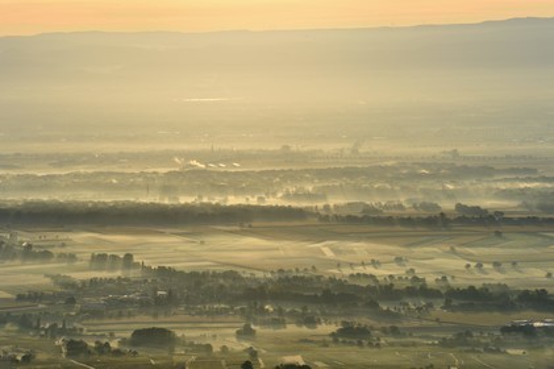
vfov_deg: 6.9
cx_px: 277
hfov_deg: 10.3
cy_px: 184
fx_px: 3075
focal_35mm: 200
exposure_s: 1/640
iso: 200
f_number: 6.3
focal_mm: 200
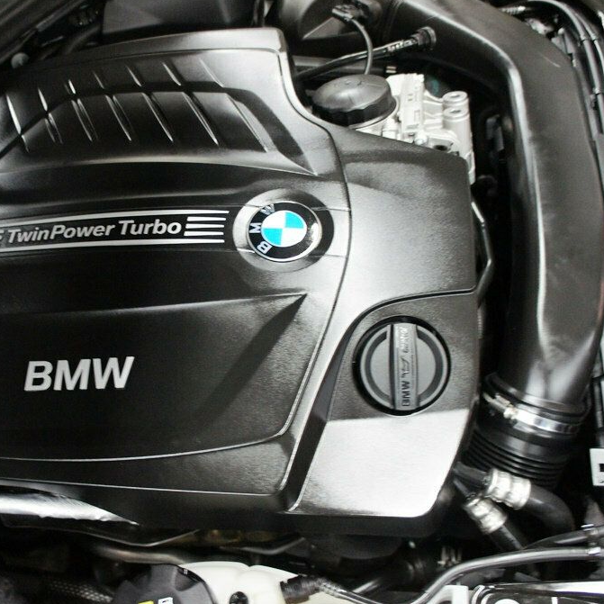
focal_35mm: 35
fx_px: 691
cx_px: 196
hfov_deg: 46.4
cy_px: 301
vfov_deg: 47.2
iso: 1600
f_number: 3.5
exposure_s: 1/40
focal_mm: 18
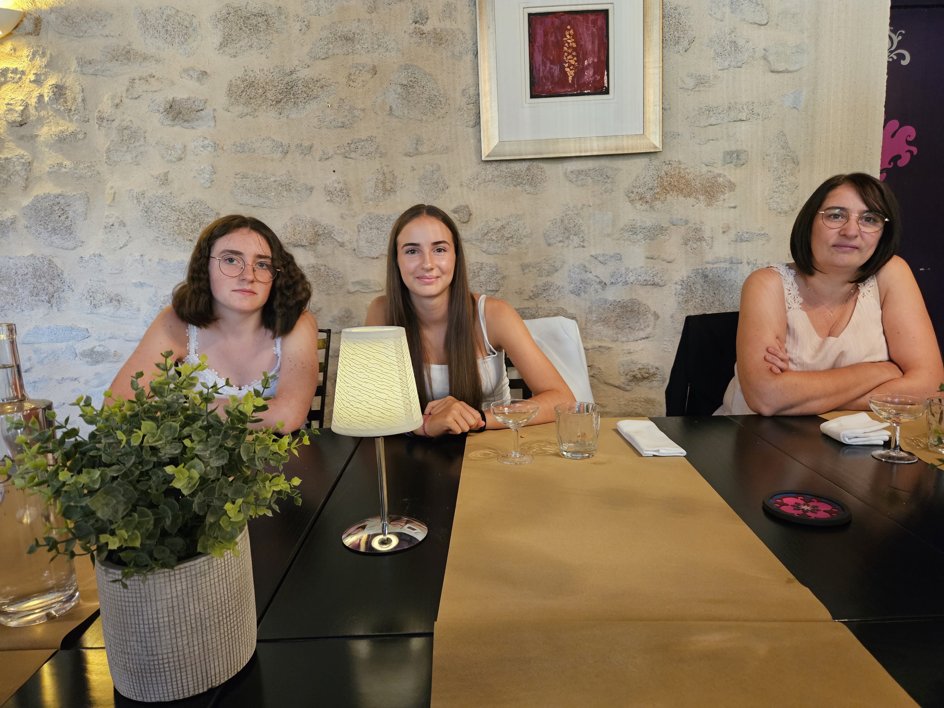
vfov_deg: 58.9
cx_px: 472
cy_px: 354
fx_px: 627
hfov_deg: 73.9
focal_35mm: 23
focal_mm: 5.4
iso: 640
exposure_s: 1/50
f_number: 1.8
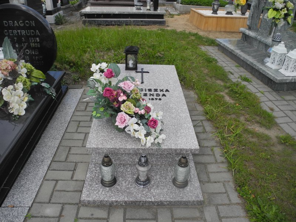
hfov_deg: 63.4
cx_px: 148
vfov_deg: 49.7
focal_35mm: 28
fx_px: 239
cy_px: 111
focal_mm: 6
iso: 100
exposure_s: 1/1000
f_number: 3.2
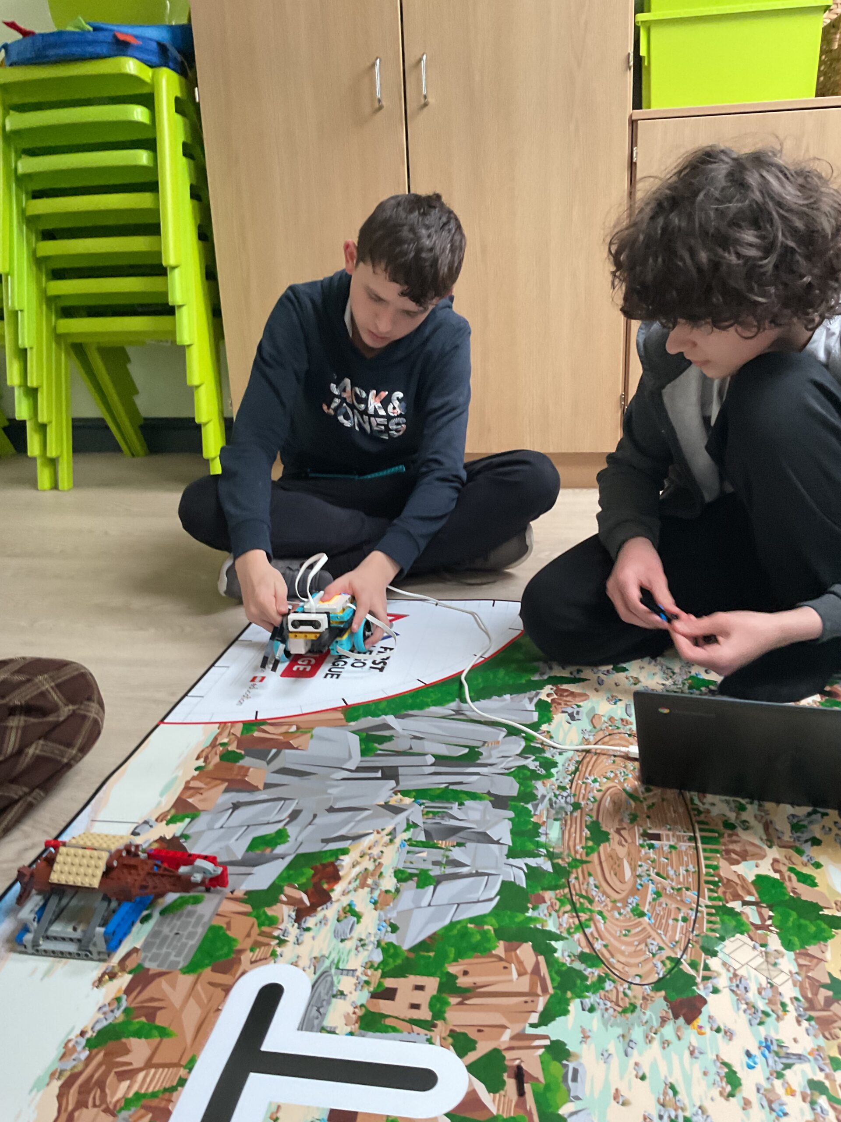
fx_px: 939
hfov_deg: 48.2
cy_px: 561
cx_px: 420
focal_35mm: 29
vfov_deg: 61.7
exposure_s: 1/40
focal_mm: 3
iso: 200
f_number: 1.8
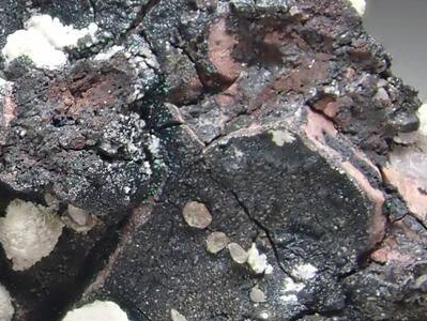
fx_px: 1469
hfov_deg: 15.7
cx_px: -128
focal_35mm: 119
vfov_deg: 12.5
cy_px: 160
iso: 160
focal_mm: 6.83
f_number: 3.5
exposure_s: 1/160
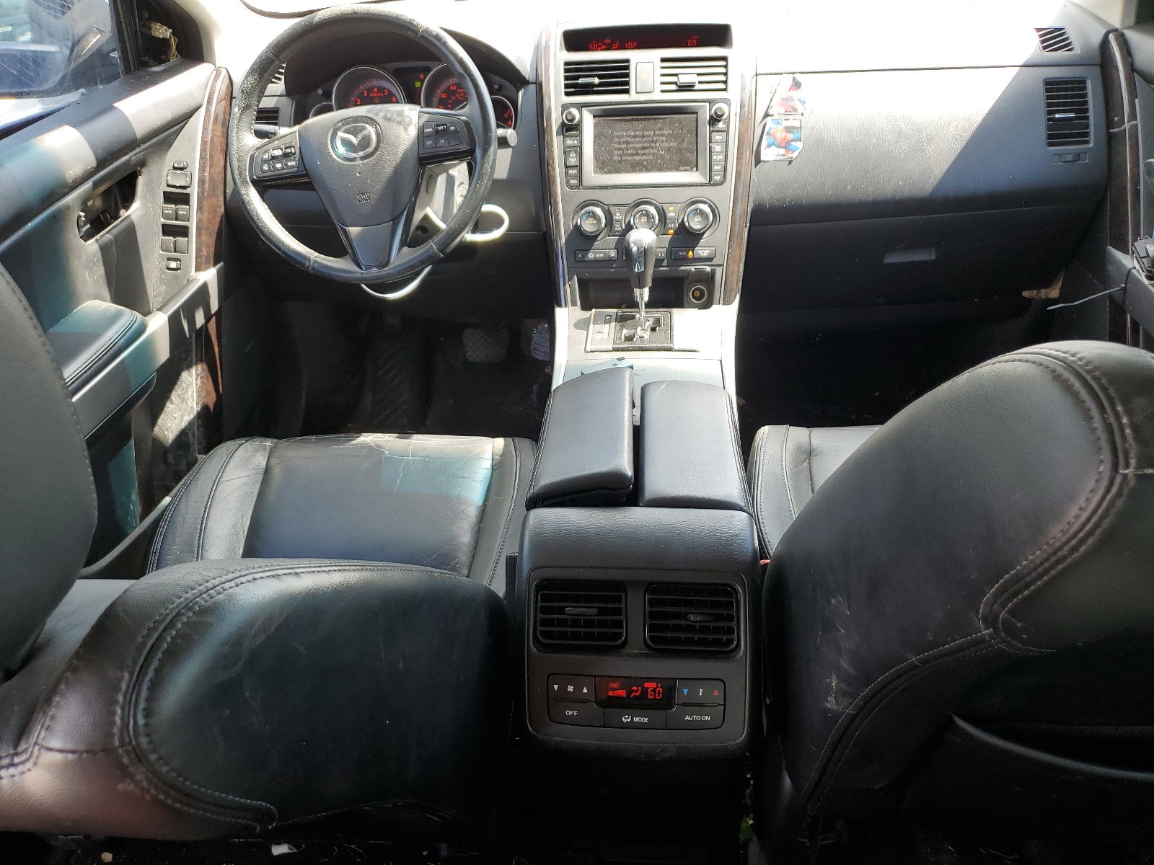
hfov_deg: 67.3
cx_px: 577
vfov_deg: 53.1
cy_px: 432
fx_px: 867
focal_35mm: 26
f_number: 1.5
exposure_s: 1/164
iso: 50
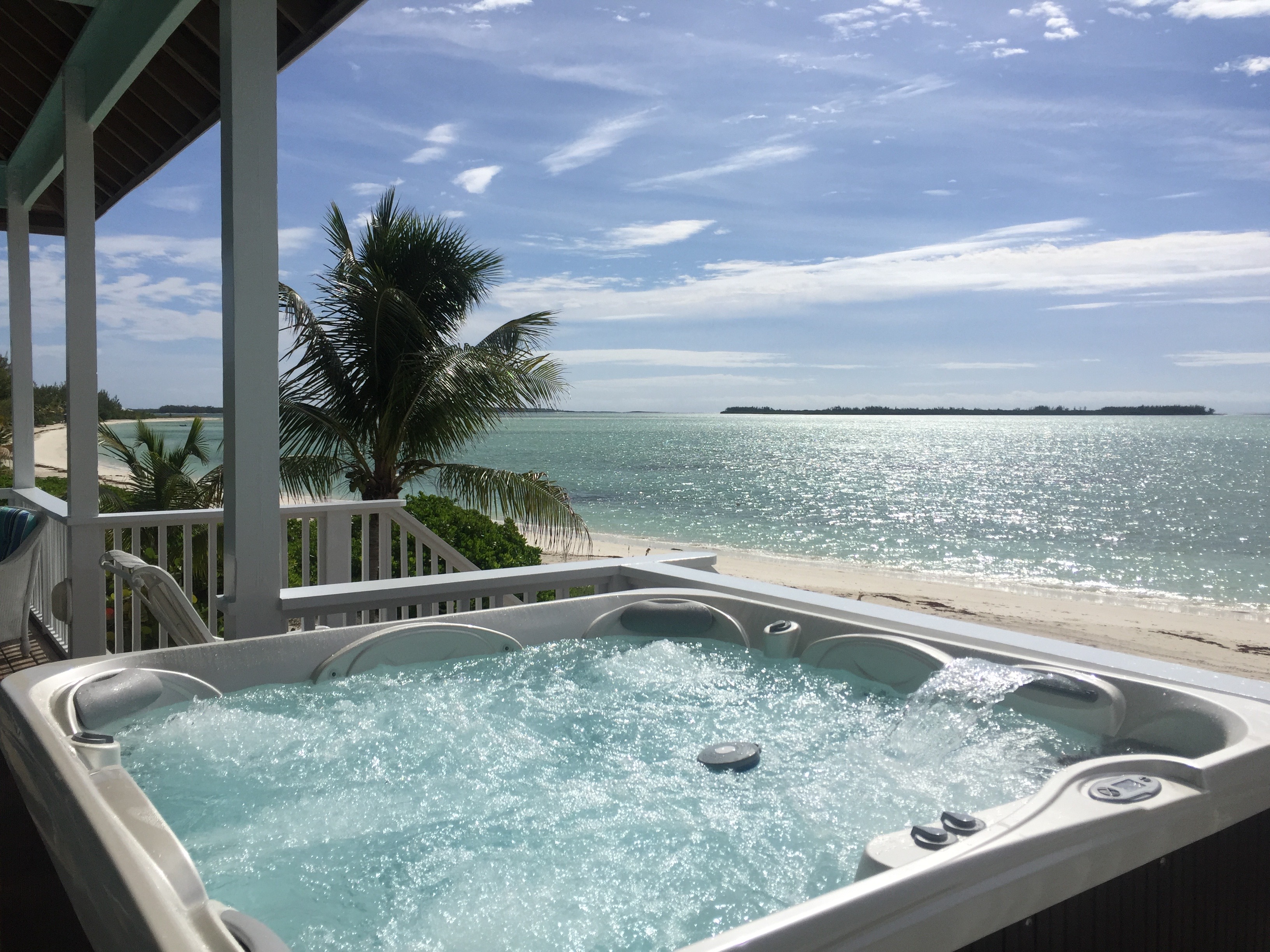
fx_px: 1064
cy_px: 476
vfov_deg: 48.2
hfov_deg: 61.7
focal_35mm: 29
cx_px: 635
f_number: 2.2
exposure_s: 1/9901
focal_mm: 4.15
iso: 32
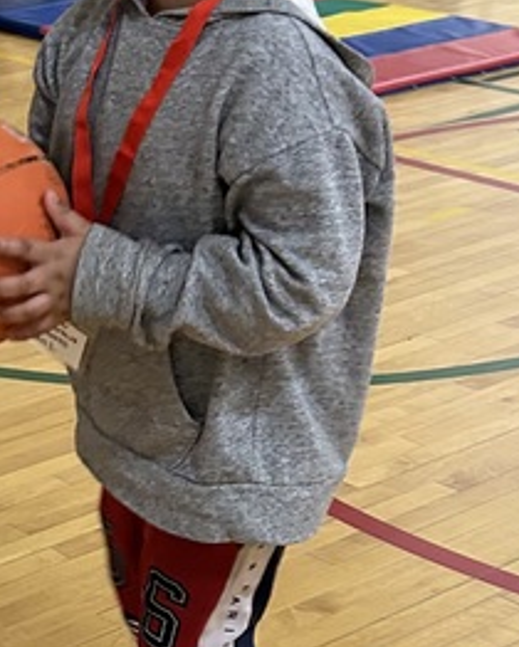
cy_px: 484
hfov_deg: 15.4
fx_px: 1899
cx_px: 37
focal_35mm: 99
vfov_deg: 19.2
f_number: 1.5
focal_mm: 5.7
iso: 160
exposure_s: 1/60
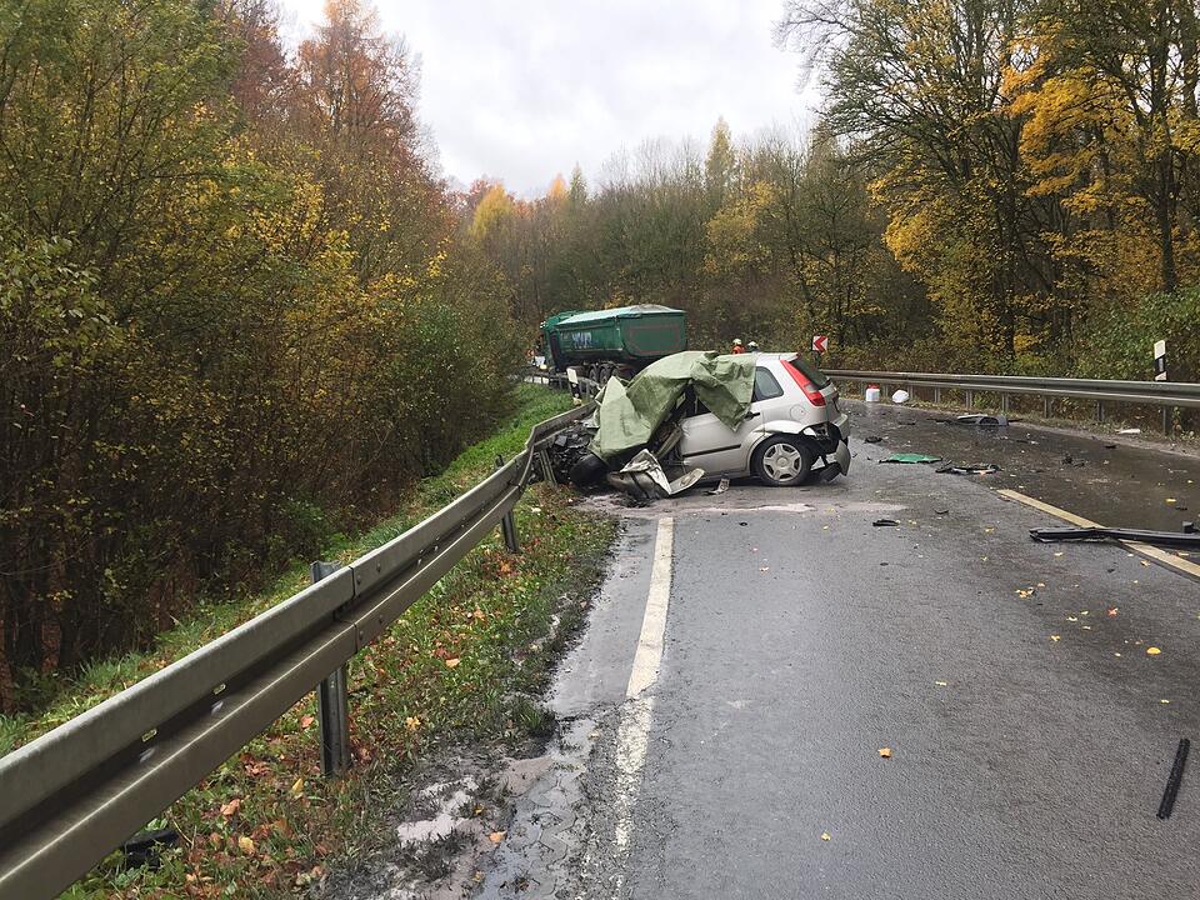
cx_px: 600
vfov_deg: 48.2
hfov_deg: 61.7
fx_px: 1005
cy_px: 450
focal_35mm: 29
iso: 32
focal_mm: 4.15
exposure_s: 1/50
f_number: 2.2
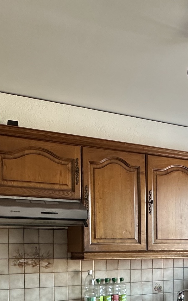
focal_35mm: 40
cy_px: 251
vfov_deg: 46.1
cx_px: 114
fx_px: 328
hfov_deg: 31.9
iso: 320
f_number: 2.2
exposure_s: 1/74
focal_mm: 2.22
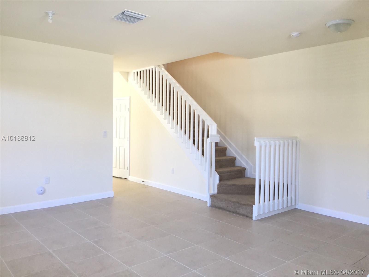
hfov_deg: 61.7
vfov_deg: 48.2
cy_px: 138
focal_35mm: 29
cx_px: 184
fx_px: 309
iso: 80
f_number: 2.2
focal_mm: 4.15
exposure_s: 1/30
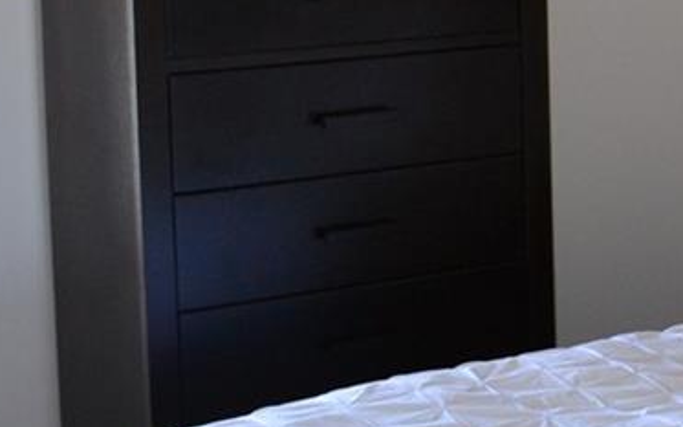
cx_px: 1203
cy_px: -38
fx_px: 2196
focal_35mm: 118
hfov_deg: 15.4
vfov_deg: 11.0
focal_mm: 18
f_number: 3.5
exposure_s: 1/60
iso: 640
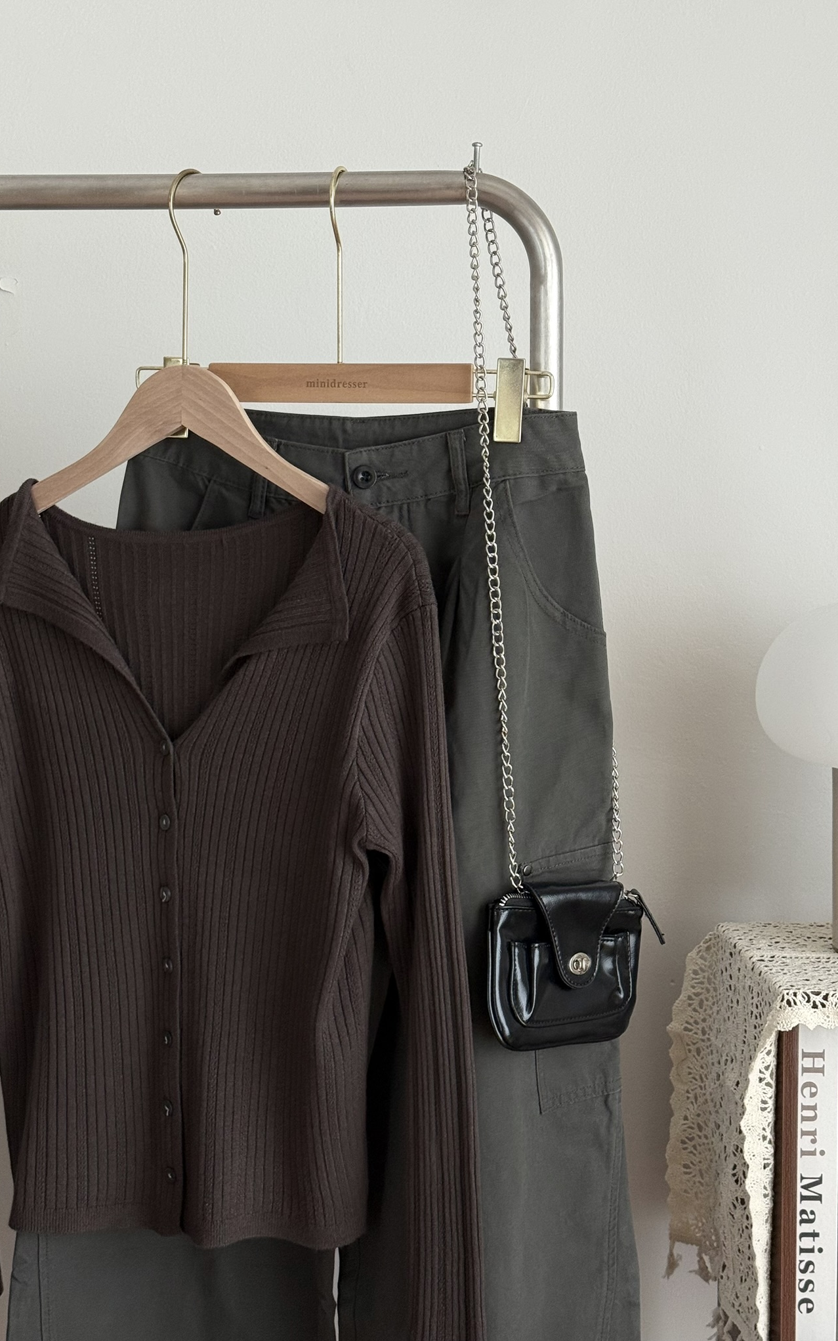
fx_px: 1863
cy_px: 670
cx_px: 371
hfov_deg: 25.3
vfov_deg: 39.6
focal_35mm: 51
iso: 100
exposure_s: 1/75
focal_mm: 6.76
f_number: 1.78
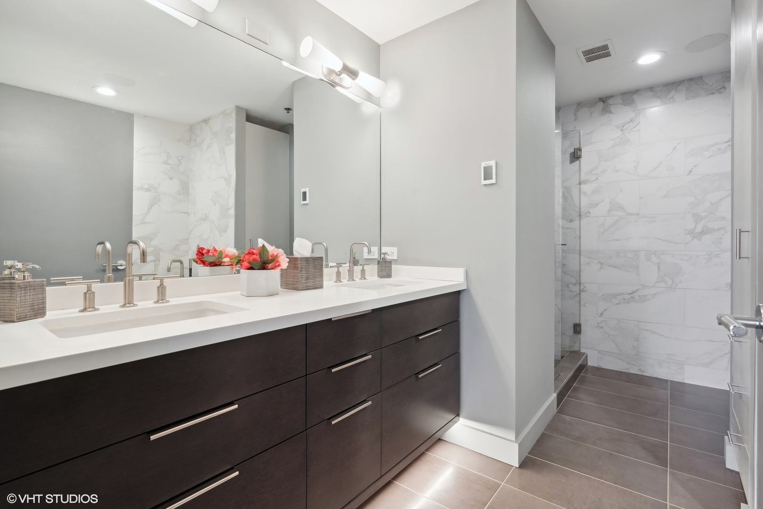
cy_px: 254
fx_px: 339
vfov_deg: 73.7
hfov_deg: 96.7
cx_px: 382
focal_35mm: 16
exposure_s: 1/2.5
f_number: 8
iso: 320
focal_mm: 16
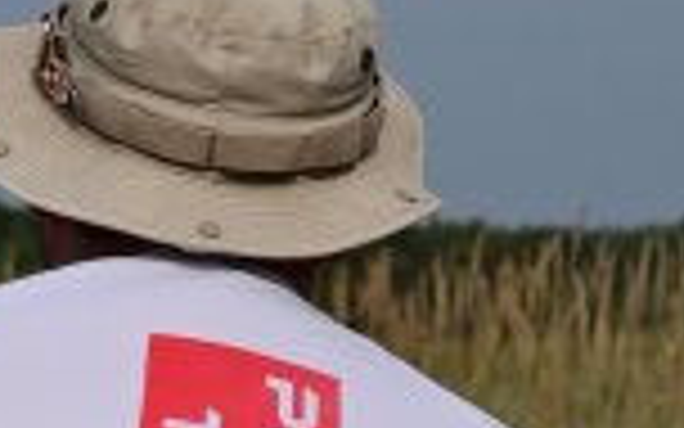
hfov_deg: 6.3
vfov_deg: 3.9
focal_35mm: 333
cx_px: 263
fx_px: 6208
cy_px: 360
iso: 1600
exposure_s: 1/3200
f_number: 14
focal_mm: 100
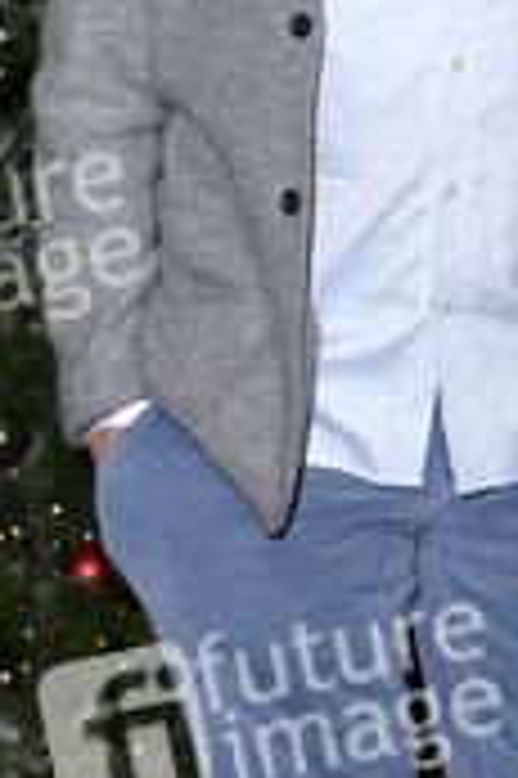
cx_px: 401
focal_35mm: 143
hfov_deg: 9.6
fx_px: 3092
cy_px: 36
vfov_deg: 14.2
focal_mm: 62
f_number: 5.6
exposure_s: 1/250
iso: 1250
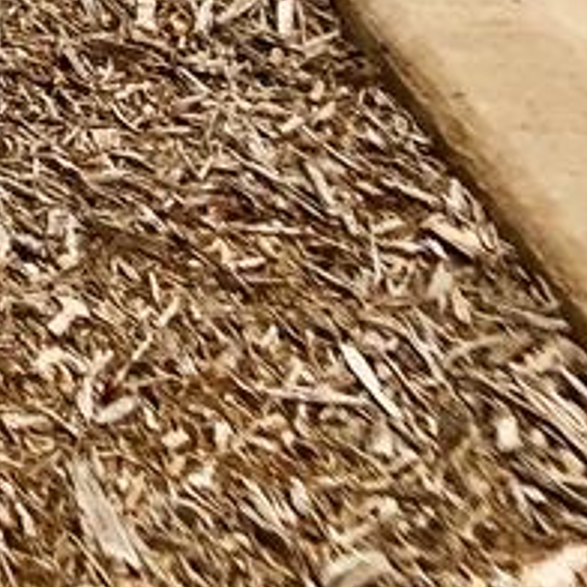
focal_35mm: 194
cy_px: -1351
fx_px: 3722
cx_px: -1086
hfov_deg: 7.9
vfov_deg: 7.6
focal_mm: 3.99
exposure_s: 1/276
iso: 20
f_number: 1.8
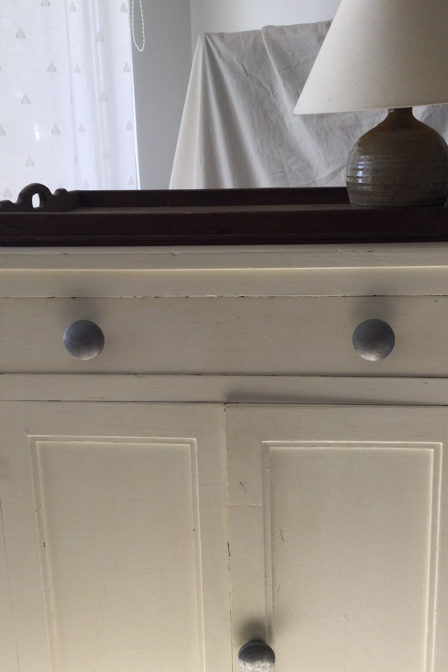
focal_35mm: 42
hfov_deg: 31.9
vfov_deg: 46.4
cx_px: 238
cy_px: 354
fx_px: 784
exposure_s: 1/154
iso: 25
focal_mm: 3.3
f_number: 2.4
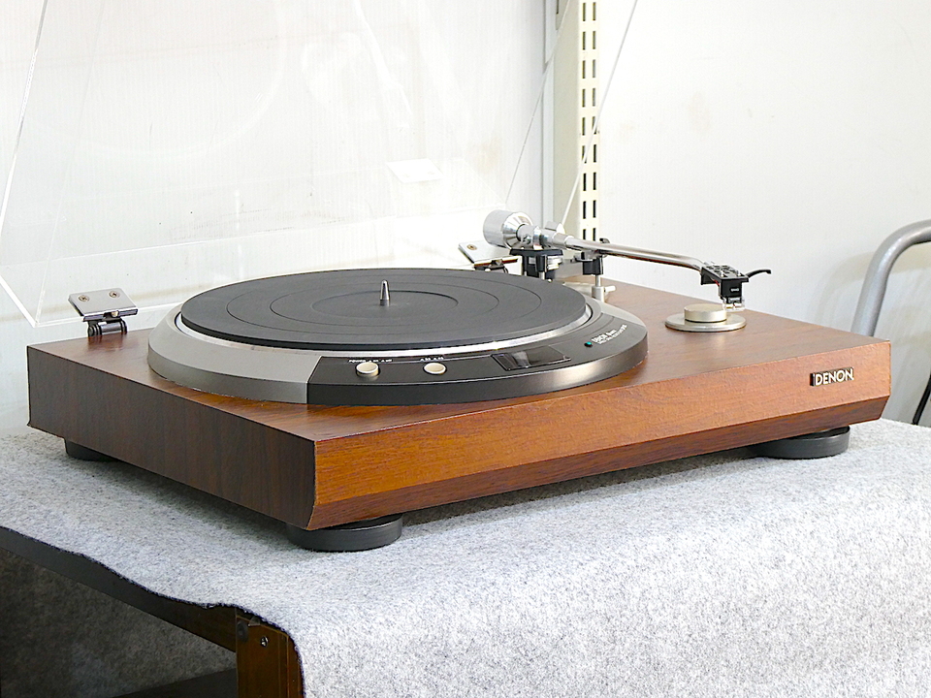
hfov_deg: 18.5
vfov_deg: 14.0
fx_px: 2851
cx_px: 466
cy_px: 349
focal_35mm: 106
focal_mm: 19
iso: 200
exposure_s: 1/15
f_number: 5.1
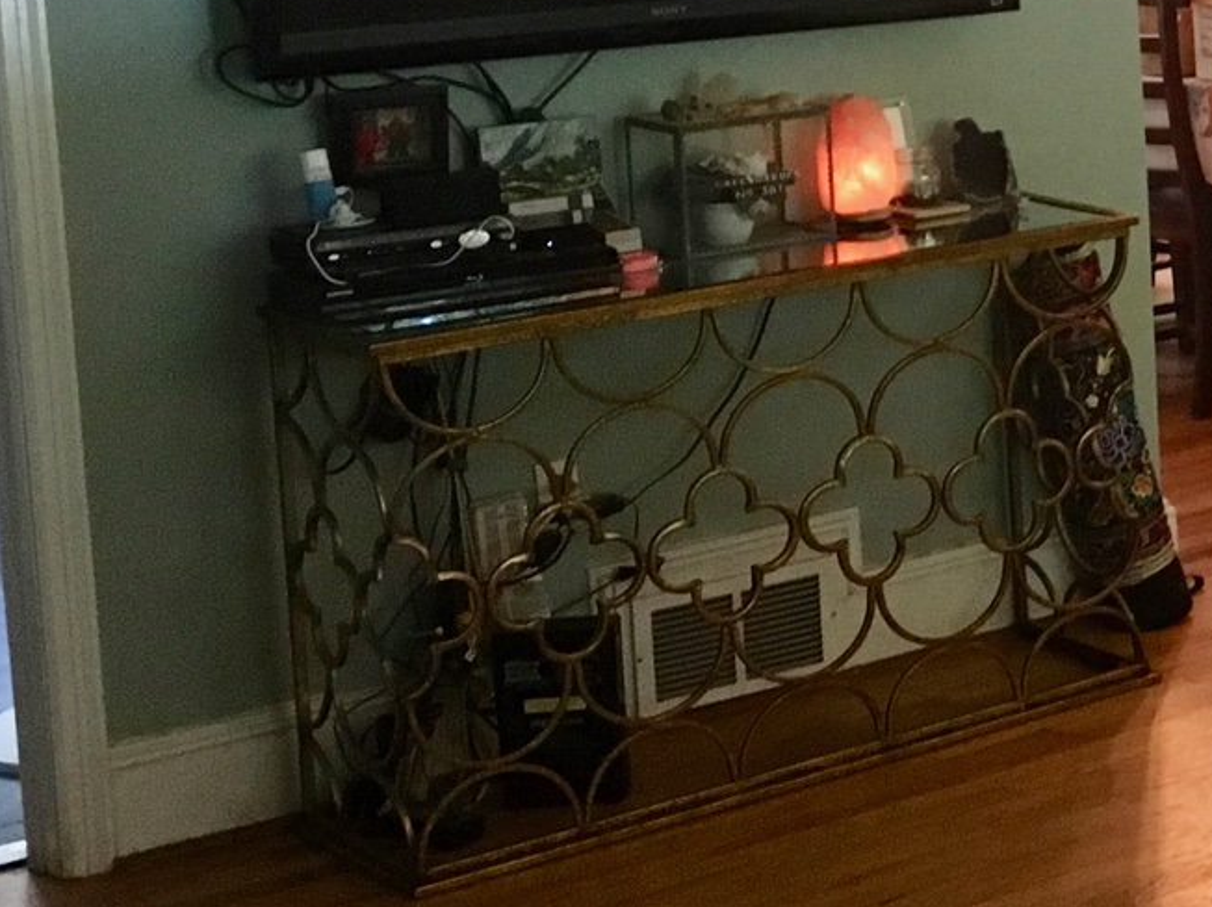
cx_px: 1685
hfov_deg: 19.4
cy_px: 32
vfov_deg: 15.9
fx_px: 3184
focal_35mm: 91
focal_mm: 4.15
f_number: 2.2
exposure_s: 1/20
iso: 200
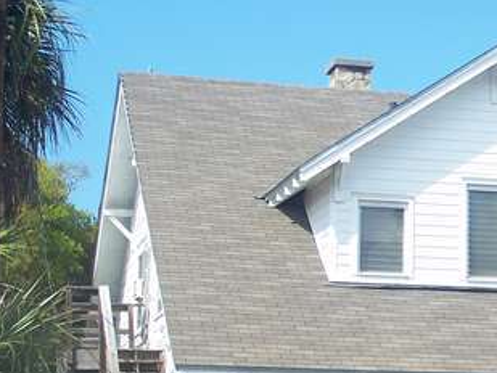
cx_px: 458
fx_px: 1896
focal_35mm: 132
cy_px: 352
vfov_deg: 11.2
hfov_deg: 14.8
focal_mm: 10.7
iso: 64
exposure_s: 1/640
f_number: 3.2
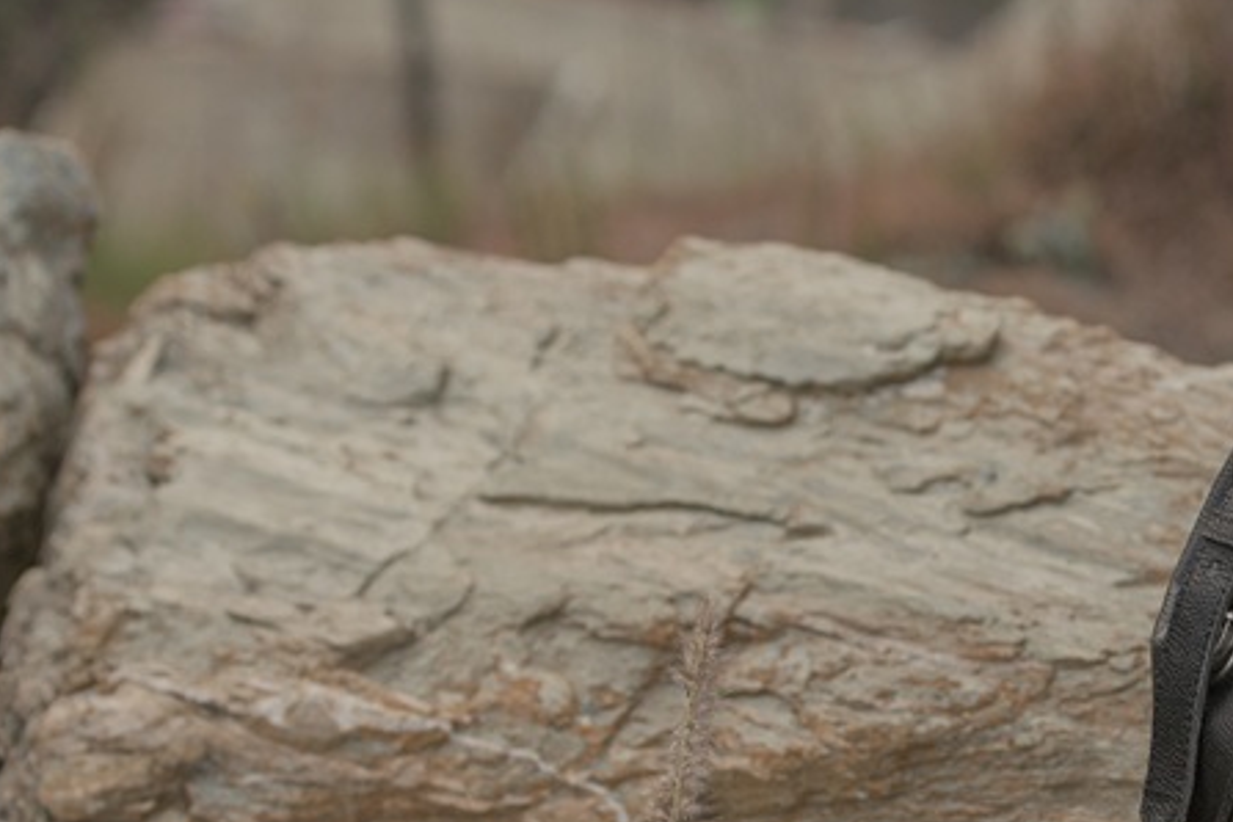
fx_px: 6438
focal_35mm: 188
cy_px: 593
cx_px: 1134
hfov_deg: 10.9
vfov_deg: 7.3
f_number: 4
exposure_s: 1/200
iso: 125
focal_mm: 70
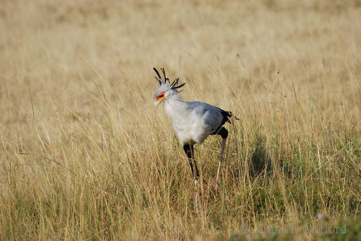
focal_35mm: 600
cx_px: 180
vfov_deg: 2.3
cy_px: 120
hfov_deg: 3.4
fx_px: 6021
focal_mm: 400
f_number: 6.3
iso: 100
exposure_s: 1/400
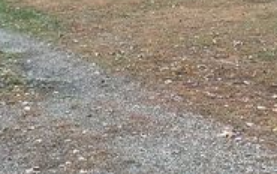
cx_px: 145
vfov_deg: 15.5
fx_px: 627
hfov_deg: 24.9
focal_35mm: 83
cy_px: -2
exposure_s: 1/122
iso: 32
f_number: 1.8
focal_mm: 3
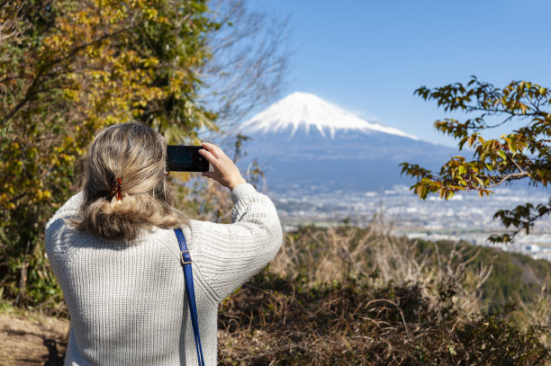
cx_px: 276
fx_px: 795
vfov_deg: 25.9
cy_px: 183
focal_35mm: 52
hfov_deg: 38.2
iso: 200
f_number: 5.6
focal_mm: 52
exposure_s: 1/1250
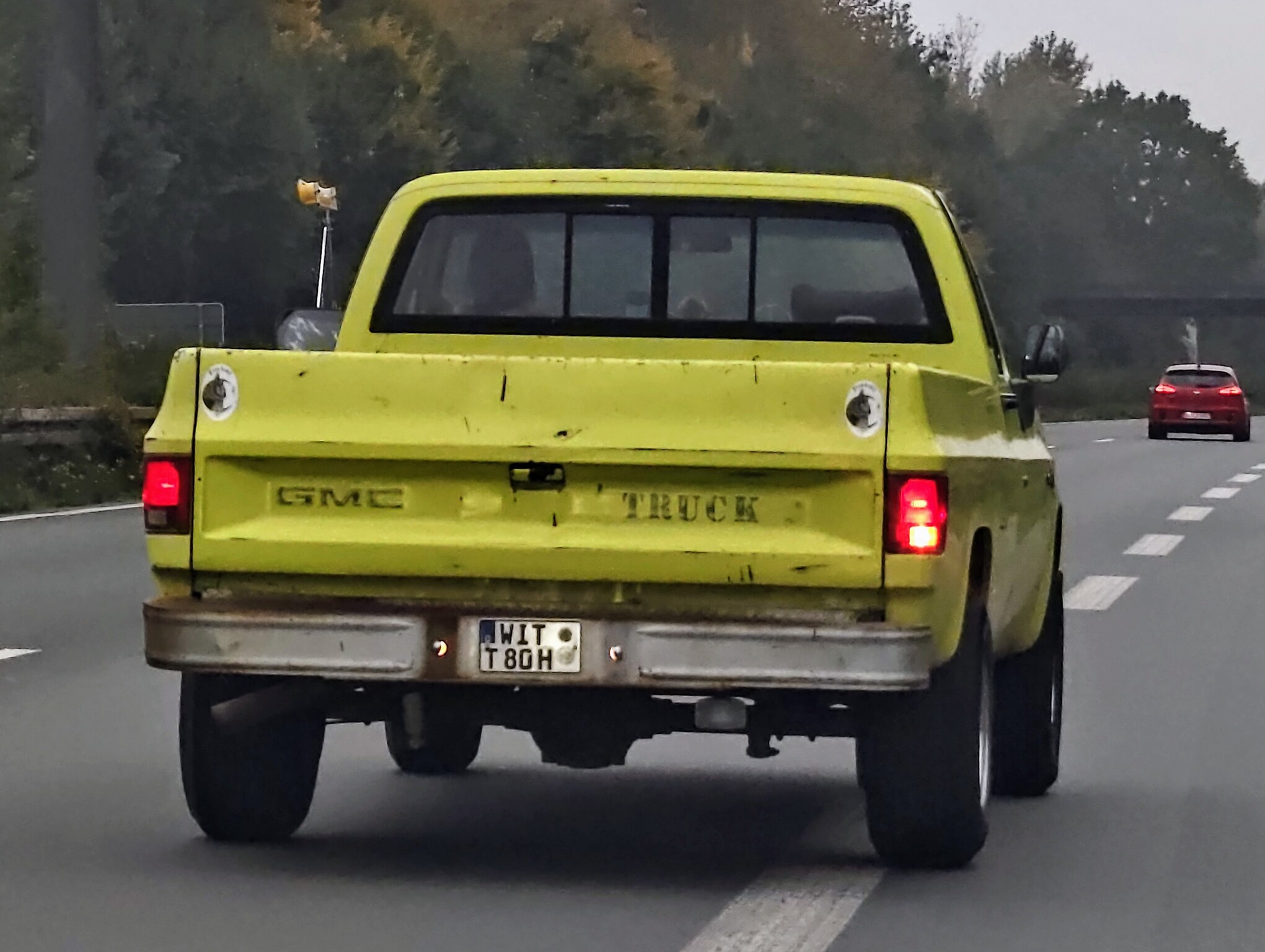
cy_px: 476
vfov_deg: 17.4
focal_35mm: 85
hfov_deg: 23.0
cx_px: 632
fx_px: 3110
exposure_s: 1/800
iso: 3200
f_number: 2.3
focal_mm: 22.5
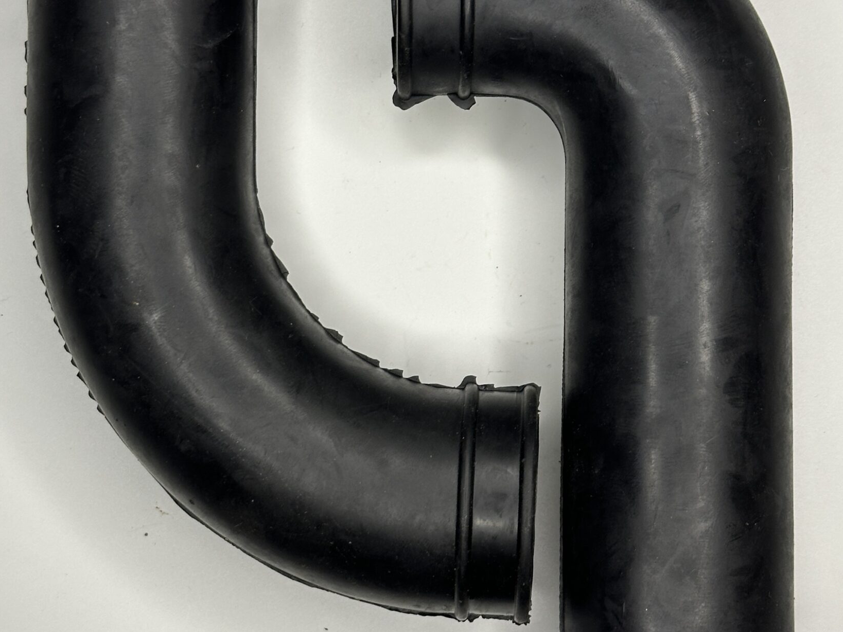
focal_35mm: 75
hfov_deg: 26.0
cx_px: 419
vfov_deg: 19.6
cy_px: 337
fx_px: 1827
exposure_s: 1/50
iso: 40
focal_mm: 6.86
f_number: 1.78
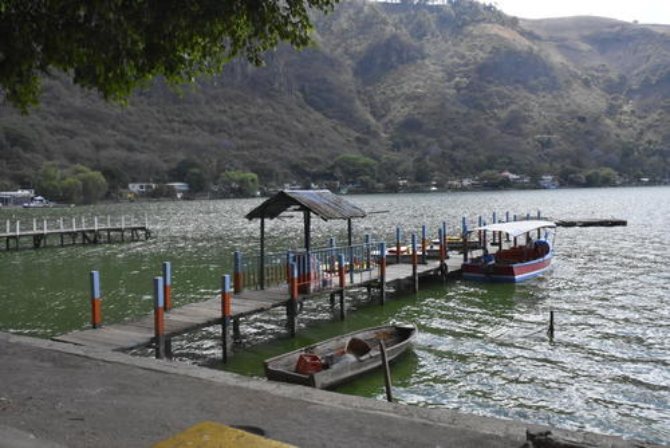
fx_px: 614
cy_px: 224
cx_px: 335
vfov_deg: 40.0
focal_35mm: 33
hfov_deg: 57.2
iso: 3200
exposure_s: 1/1000
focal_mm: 22
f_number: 16
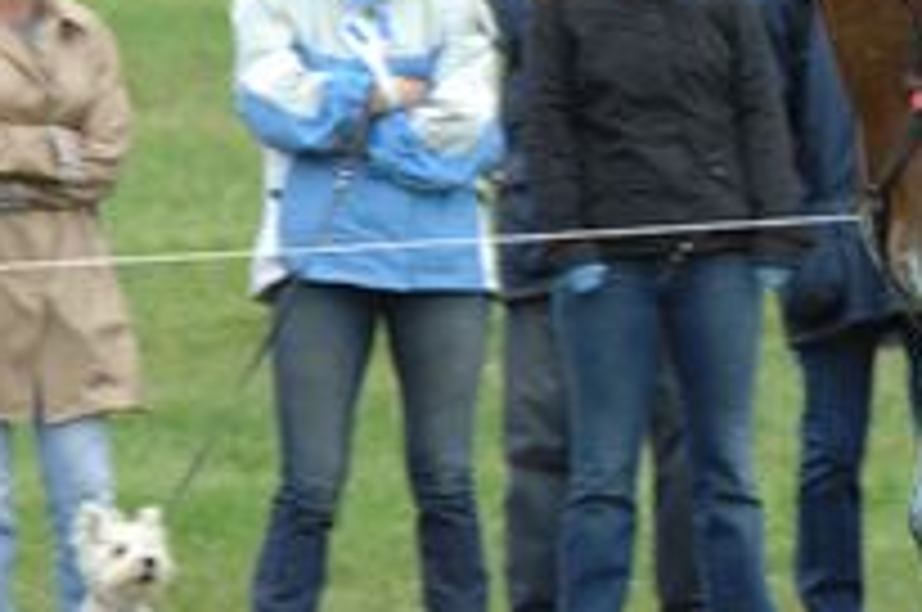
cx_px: 1124
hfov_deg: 1.7
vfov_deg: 1.1
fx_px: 31145
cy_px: 241
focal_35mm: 1218
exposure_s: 1/500
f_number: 6.3
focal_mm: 260
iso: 500
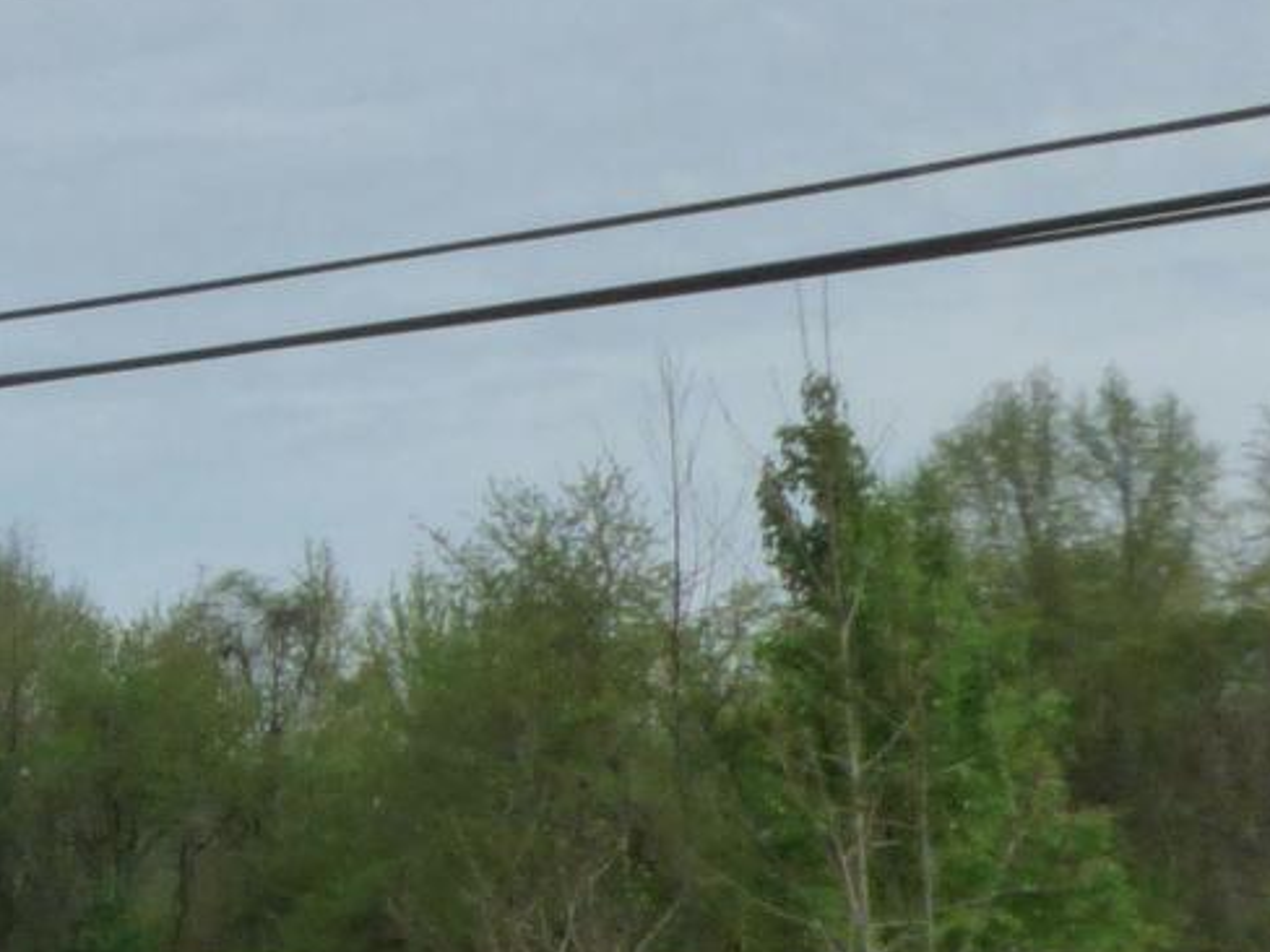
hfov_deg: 14.2
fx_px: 4623
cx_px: -841
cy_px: 398
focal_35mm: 126
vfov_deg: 11.8
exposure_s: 1/2000
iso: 400
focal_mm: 5.29
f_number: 6.3
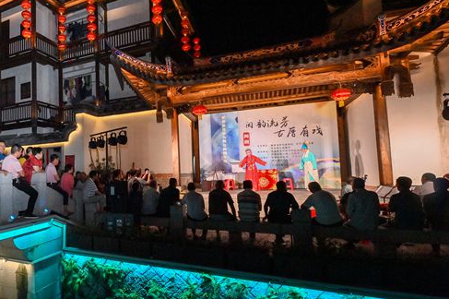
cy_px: 162
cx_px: 100
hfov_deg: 69.8
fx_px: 287
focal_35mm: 23
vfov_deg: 55.0
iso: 1250
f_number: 13
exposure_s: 1/125
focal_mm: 14
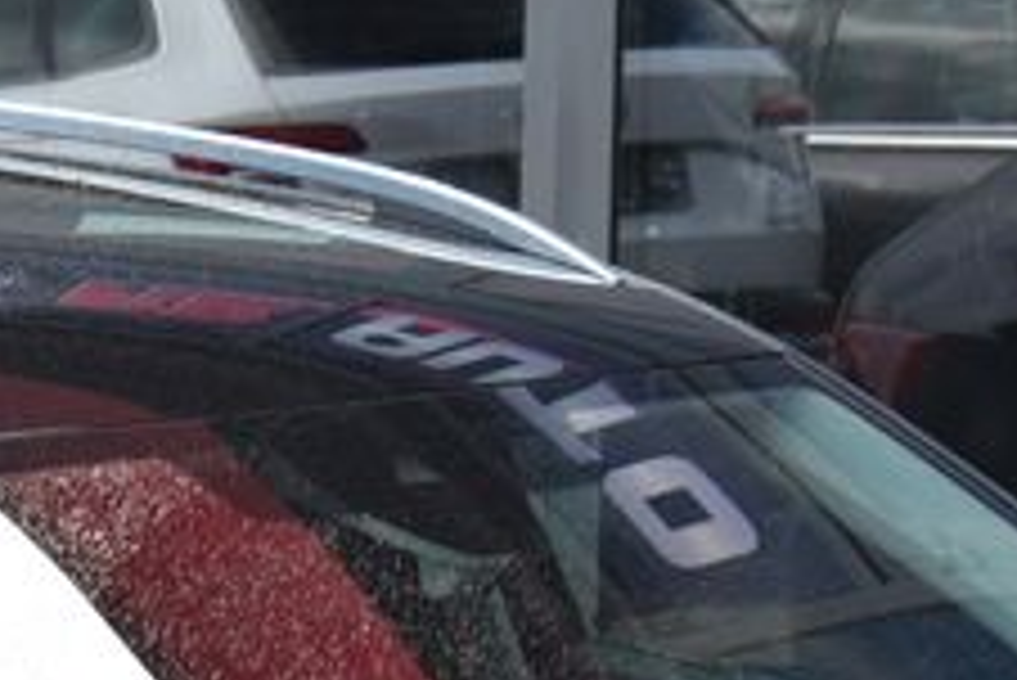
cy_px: 1369
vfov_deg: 4.8
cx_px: 274
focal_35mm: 281
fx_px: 7943
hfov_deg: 7.3
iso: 500
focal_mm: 62
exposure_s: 1/200
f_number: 7.1
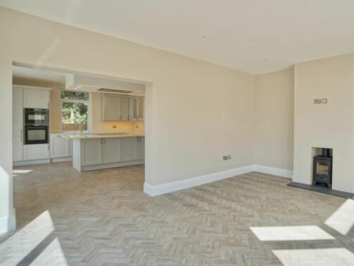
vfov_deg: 65.9
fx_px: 205
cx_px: 225
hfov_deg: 80.0
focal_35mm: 20
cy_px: 126
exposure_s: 1/125
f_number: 5.6
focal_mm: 16
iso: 100
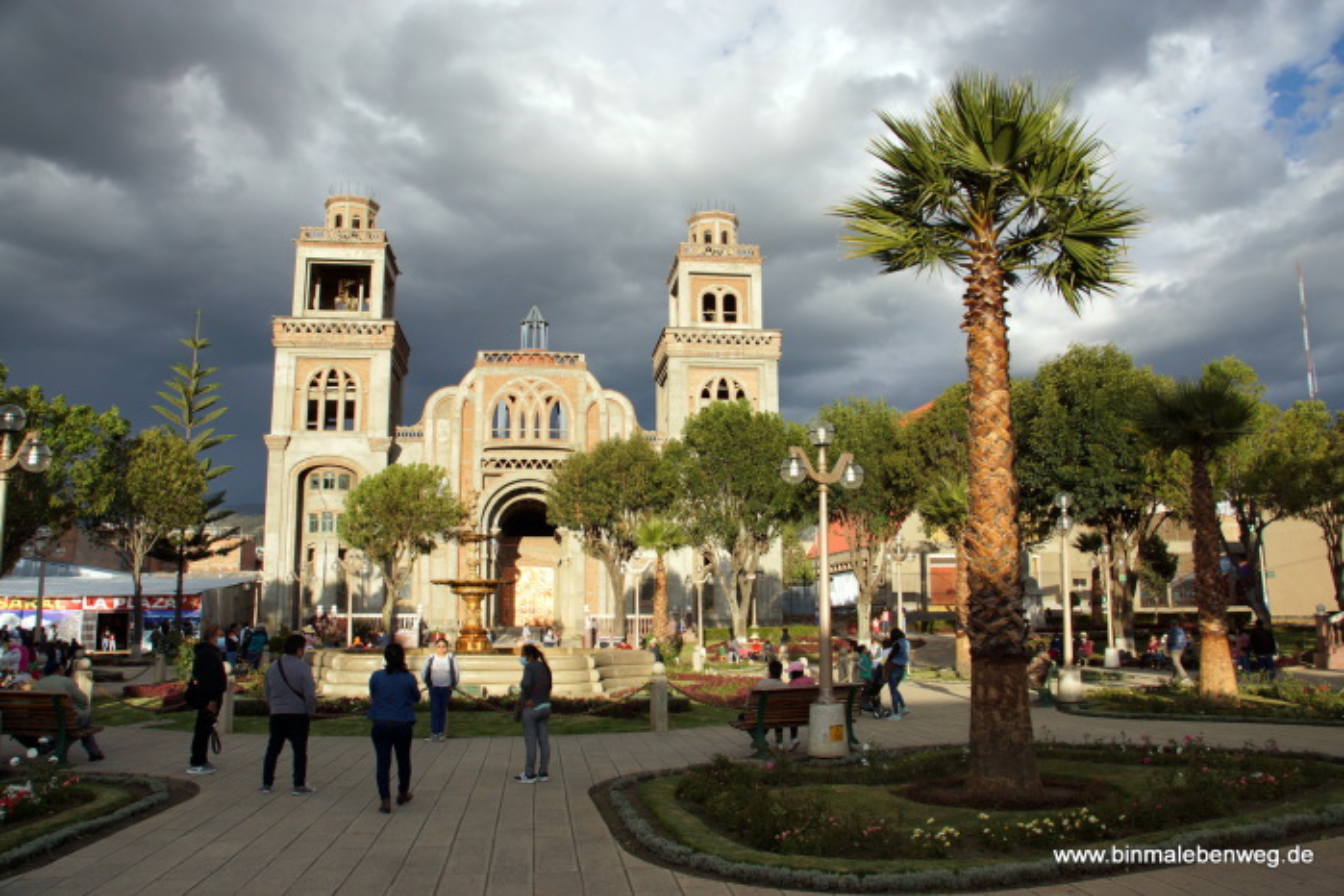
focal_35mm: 27
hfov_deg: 67.4
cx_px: 672
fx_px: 1008
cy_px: 448
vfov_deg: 47.9
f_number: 7.1
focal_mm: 18
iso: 100
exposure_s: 1/160
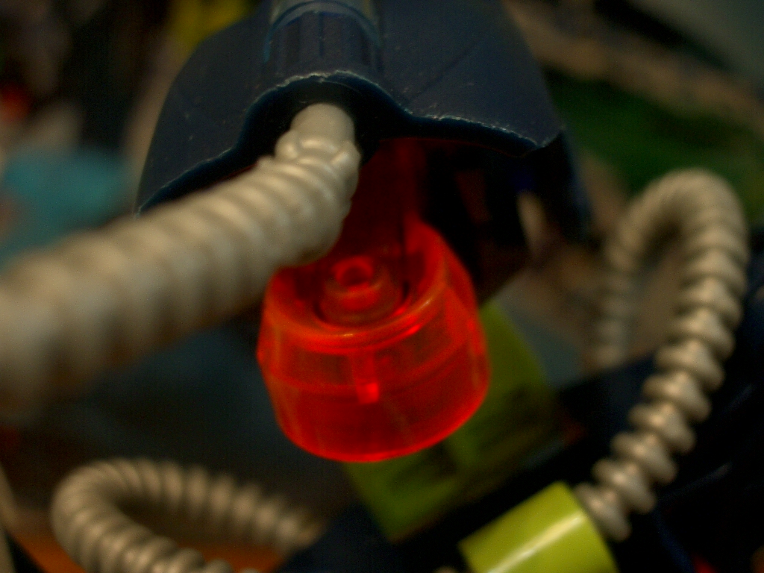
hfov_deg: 31.2
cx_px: 382
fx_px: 1368
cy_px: 286
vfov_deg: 23.7
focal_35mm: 62
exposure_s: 1/8
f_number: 3.5
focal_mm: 10.2
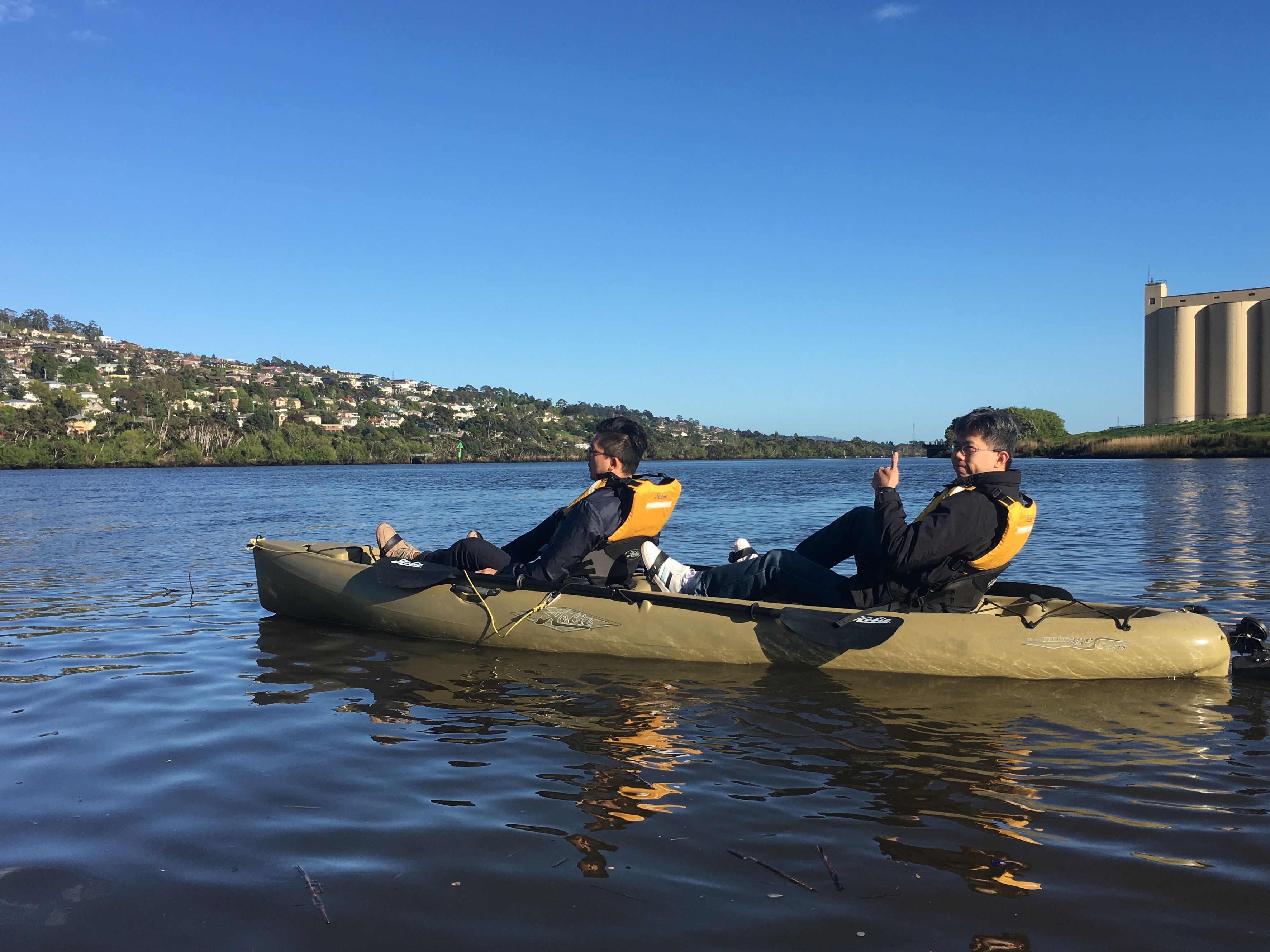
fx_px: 1211
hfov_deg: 55.3
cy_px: 498
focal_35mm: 33
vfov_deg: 42.9
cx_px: 683
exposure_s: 1/1425
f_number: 2.2
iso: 25
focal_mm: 4.15
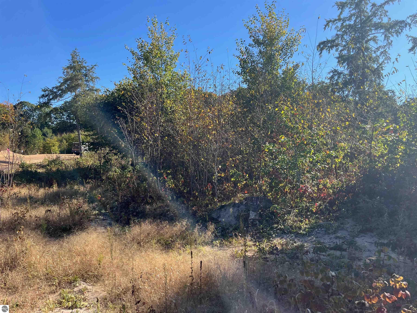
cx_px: 208
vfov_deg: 53.1
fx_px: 313
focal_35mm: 26
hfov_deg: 67.3
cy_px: 156
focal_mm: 5.1
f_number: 1.6
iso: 50
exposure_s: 1/1580
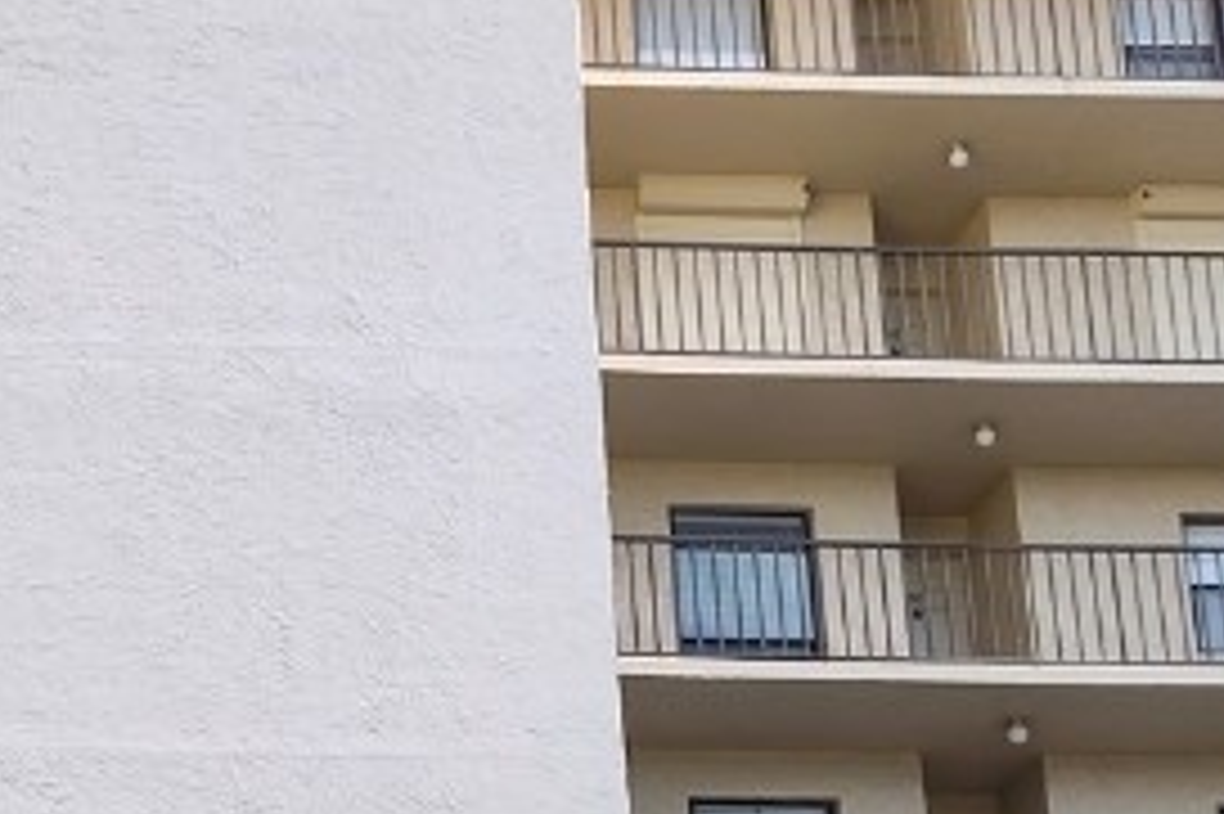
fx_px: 3058
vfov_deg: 14.8
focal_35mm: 90
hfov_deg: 21.8
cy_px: 890
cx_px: -4
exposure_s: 1/513
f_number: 1.8
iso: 100
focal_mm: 5.56
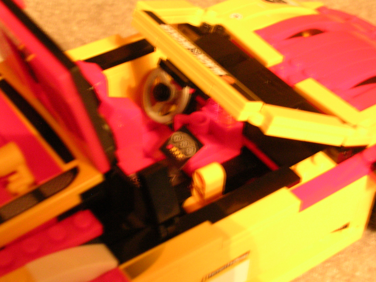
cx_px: 188
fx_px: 782
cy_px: 141
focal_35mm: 72
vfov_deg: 20.4
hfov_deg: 27.0
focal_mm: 10.9
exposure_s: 1/2.7
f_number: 3.7
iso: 200
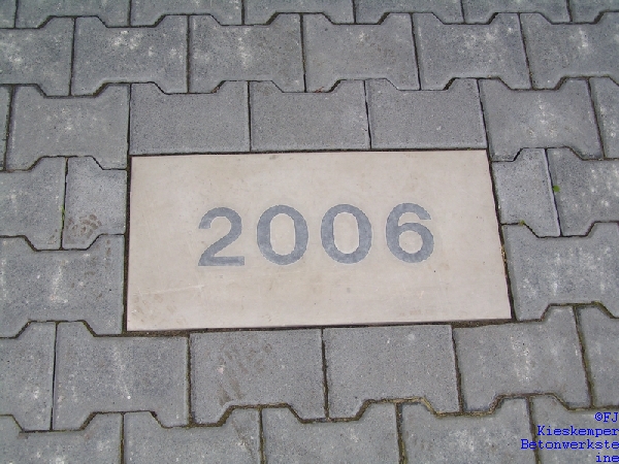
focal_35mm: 47
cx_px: 310
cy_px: 232
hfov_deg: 40.4
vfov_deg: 30.9
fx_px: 840
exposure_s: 1/500
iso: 50
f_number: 2.8
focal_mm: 7.8
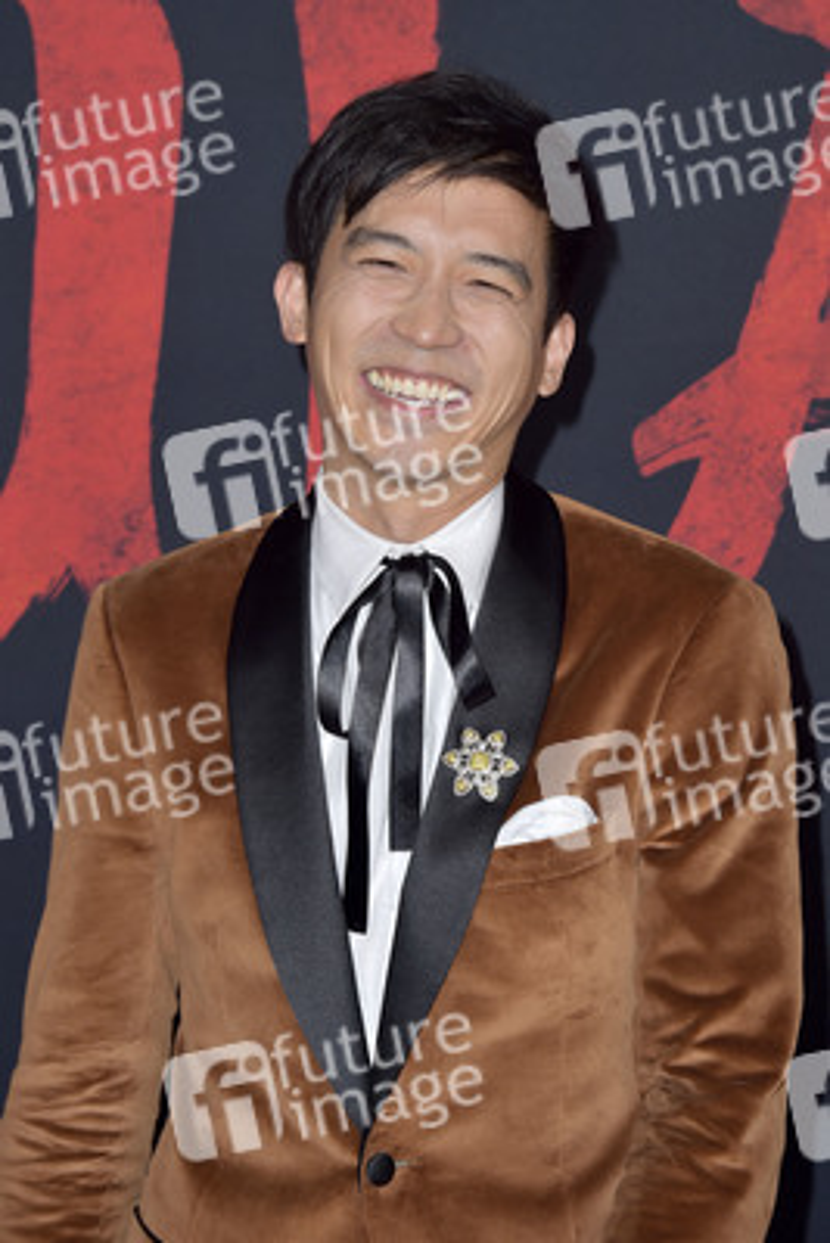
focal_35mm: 100
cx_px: 415
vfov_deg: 20.4
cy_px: 622
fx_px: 3455
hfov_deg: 13.7
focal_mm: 100
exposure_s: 1/250
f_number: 7.1
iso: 400
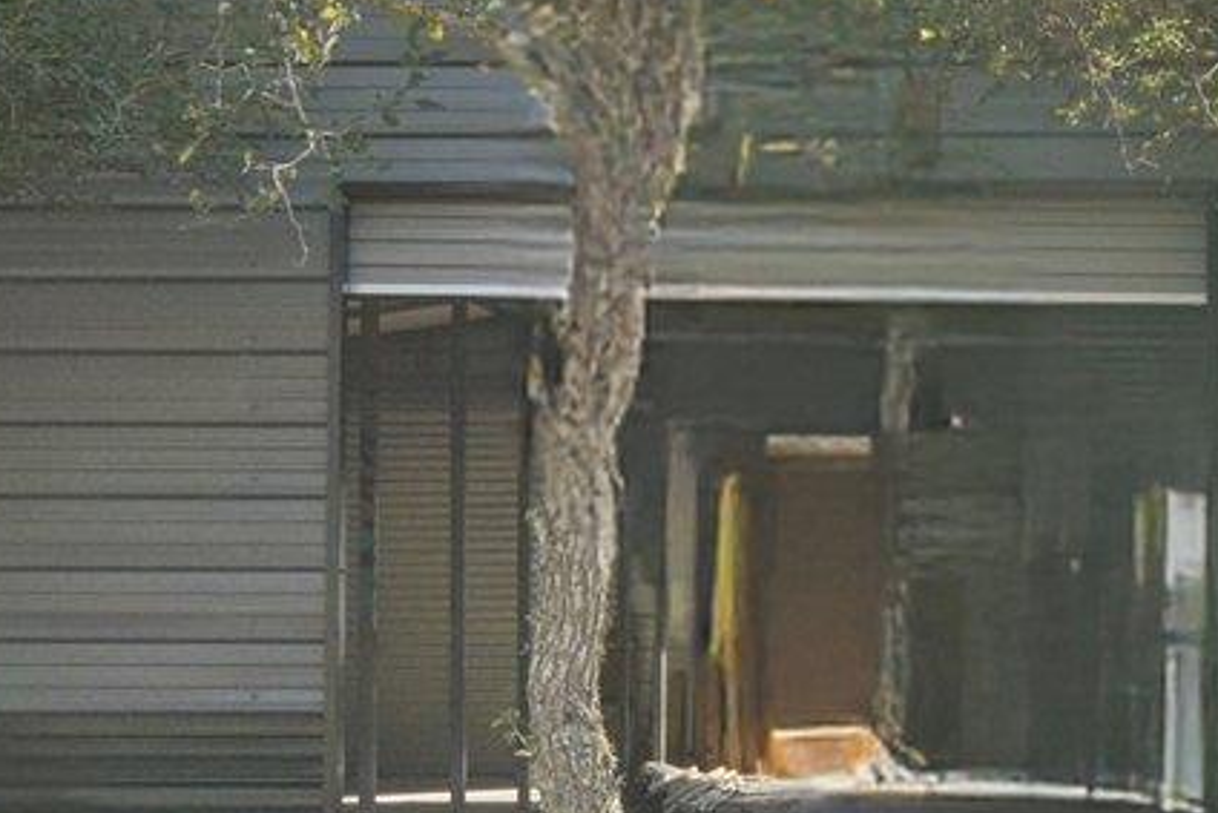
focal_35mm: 87
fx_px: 2944
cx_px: 971
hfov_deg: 23.0
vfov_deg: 15.7
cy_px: 552
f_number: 8
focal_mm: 18
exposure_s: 1/400
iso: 400
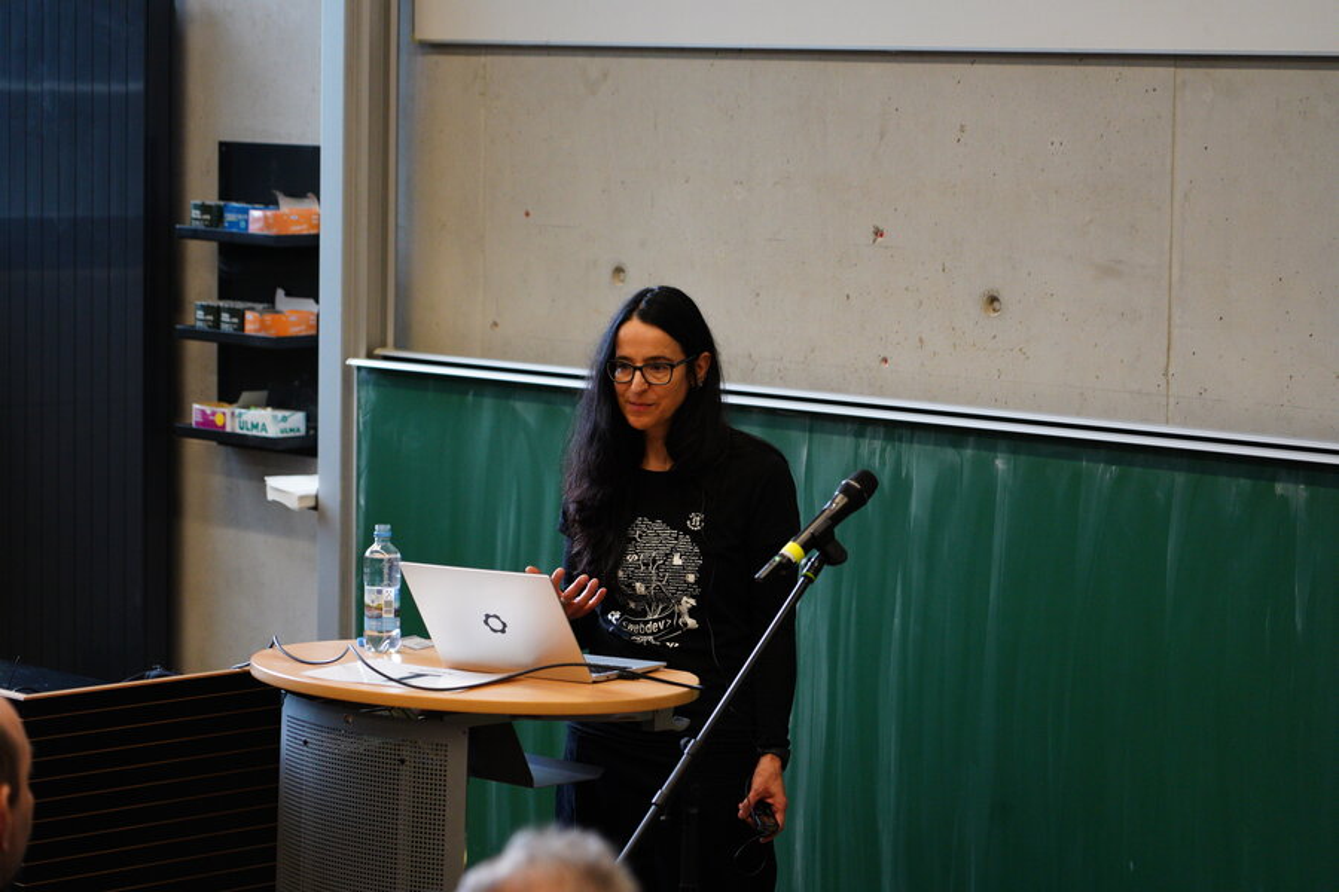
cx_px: 670
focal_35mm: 105
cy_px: 446
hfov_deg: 19.5
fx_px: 3905
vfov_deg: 13.0
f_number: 4
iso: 3200
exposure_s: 1/400
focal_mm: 105
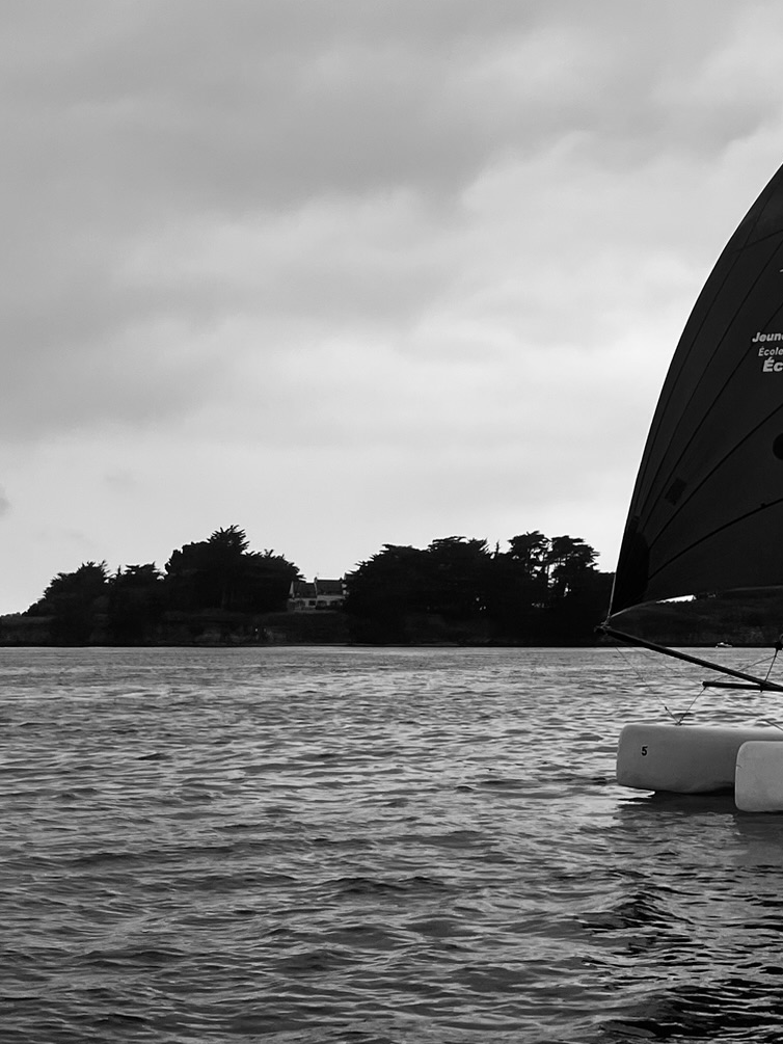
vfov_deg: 33.6
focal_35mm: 53
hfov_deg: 26.4
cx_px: 739
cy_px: 43
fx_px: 1598
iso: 50
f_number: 1.6
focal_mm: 5.1
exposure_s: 1/4016
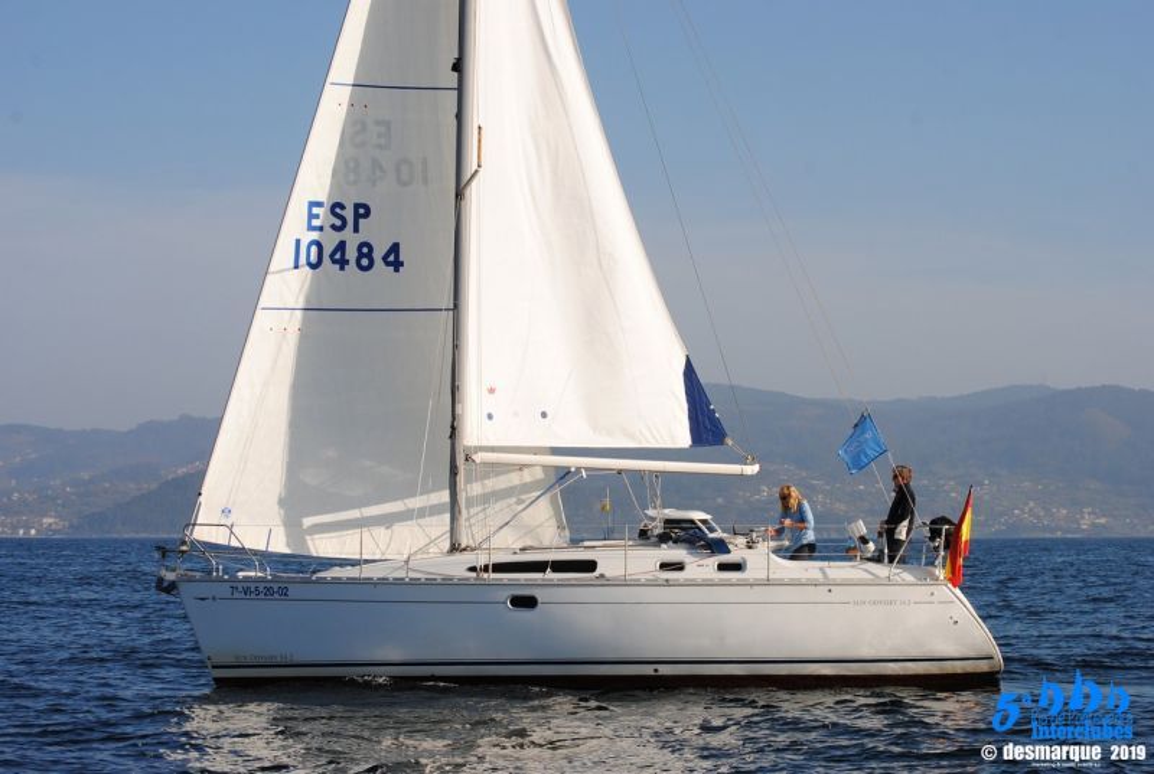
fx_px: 2650
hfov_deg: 24.6
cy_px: 387
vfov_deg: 16.6
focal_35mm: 82
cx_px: 577
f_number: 9
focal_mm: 55
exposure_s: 1/320
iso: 100
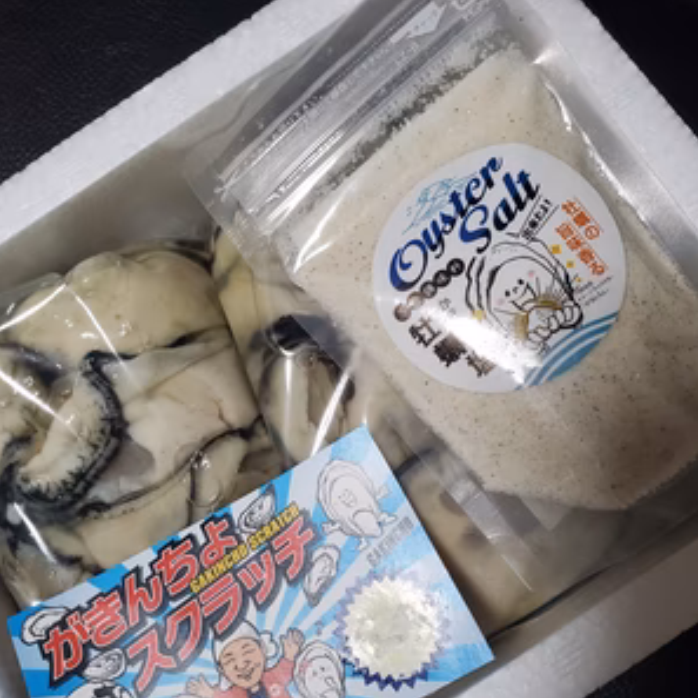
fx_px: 707
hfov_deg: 52.5
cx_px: 350
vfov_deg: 51.9
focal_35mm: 31
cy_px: 442
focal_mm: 4.3
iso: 250
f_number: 2.4
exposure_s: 1/40
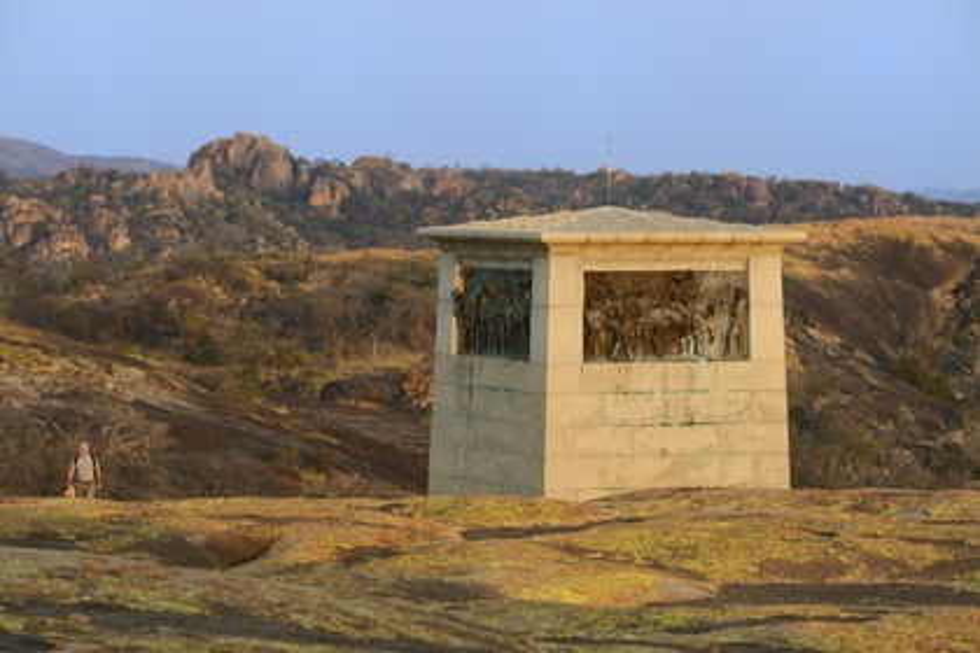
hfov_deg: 12.8
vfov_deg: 8.6
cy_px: 326
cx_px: 490
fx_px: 4355
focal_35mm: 160
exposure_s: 1/400
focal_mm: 160
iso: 400
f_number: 5.6
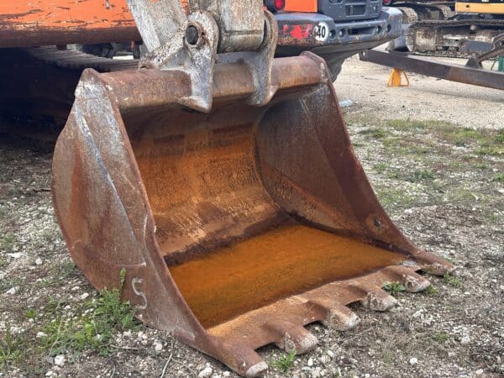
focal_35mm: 48
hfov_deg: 39.7
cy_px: 189
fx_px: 699
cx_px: 252
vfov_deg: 30.3
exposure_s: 1/334
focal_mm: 6.86
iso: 64
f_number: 1.78
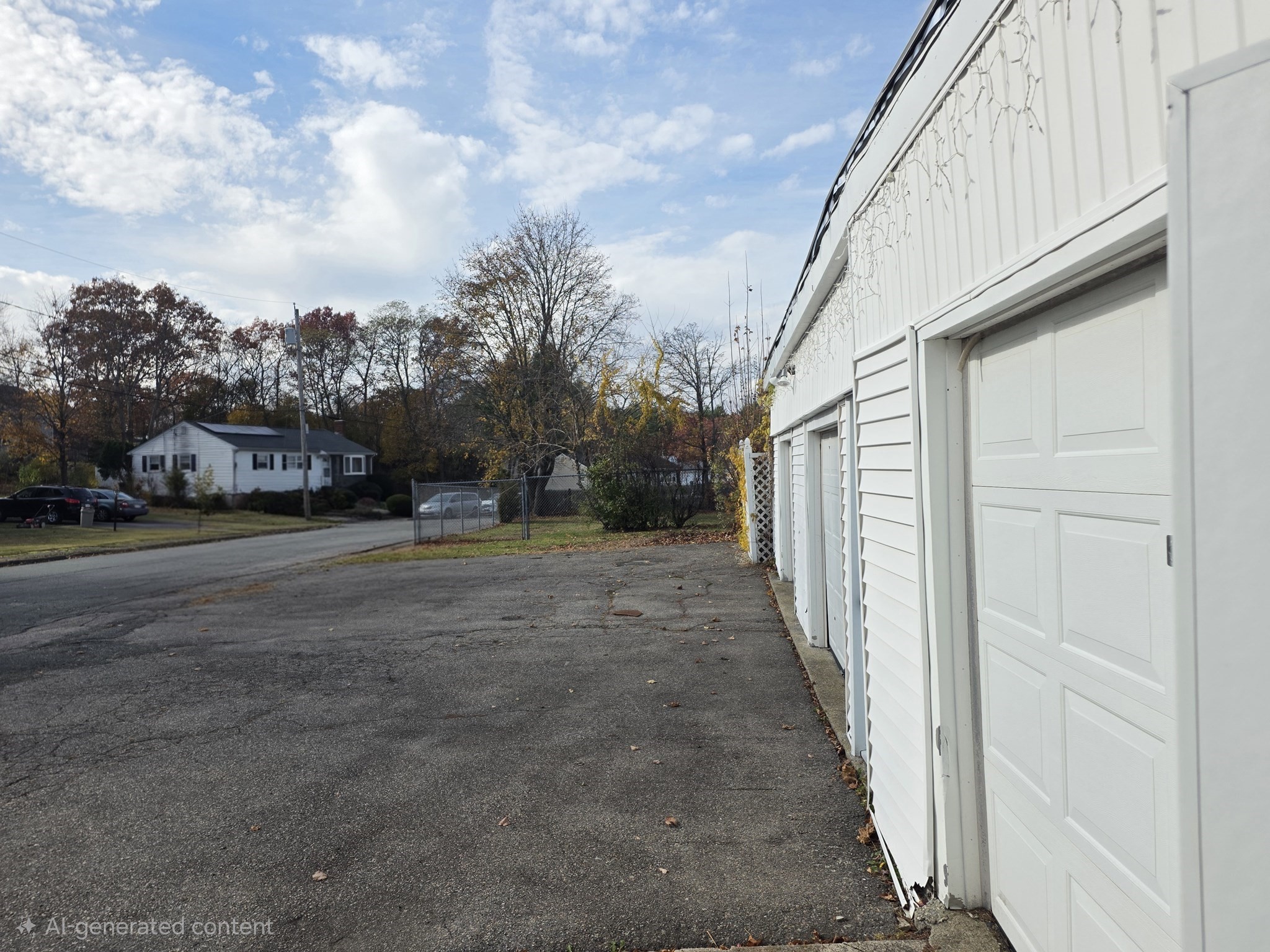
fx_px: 844
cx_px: 635
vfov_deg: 58.9
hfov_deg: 73.9
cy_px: 476
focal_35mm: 23
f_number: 1.7
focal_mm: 6.25
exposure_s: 1/10000
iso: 80
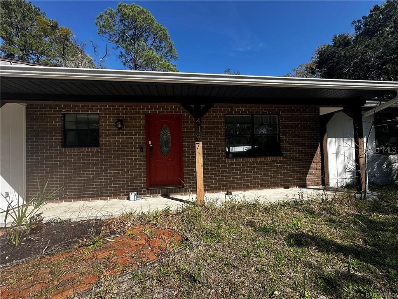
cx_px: 199
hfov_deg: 102.1
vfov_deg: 85.7
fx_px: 161
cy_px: 150
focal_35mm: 14
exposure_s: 1/779
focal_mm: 2.22
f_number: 2.2
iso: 40
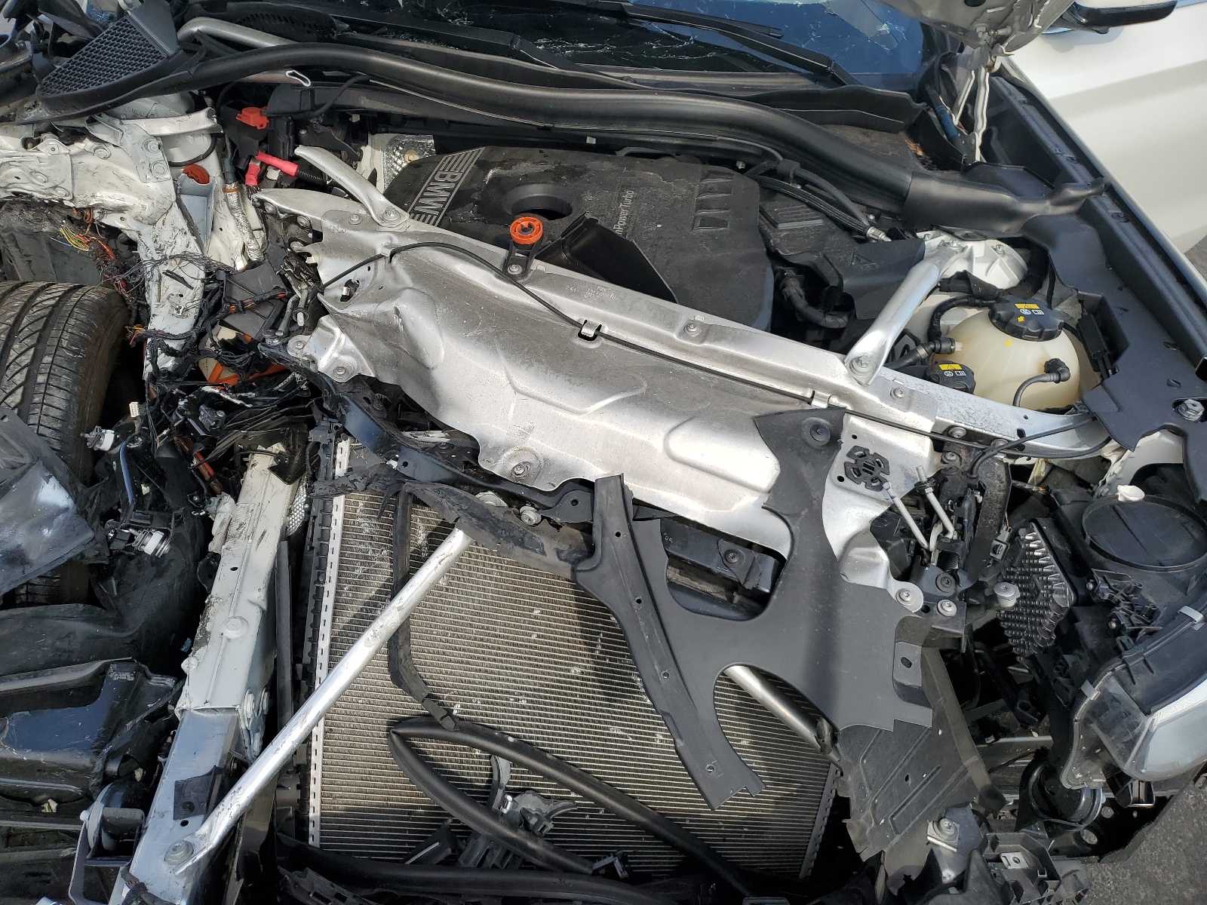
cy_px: 452
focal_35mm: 26
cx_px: 604
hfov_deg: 67.3
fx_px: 907
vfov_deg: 53.1
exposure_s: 1/1429
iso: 50
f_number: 1.5
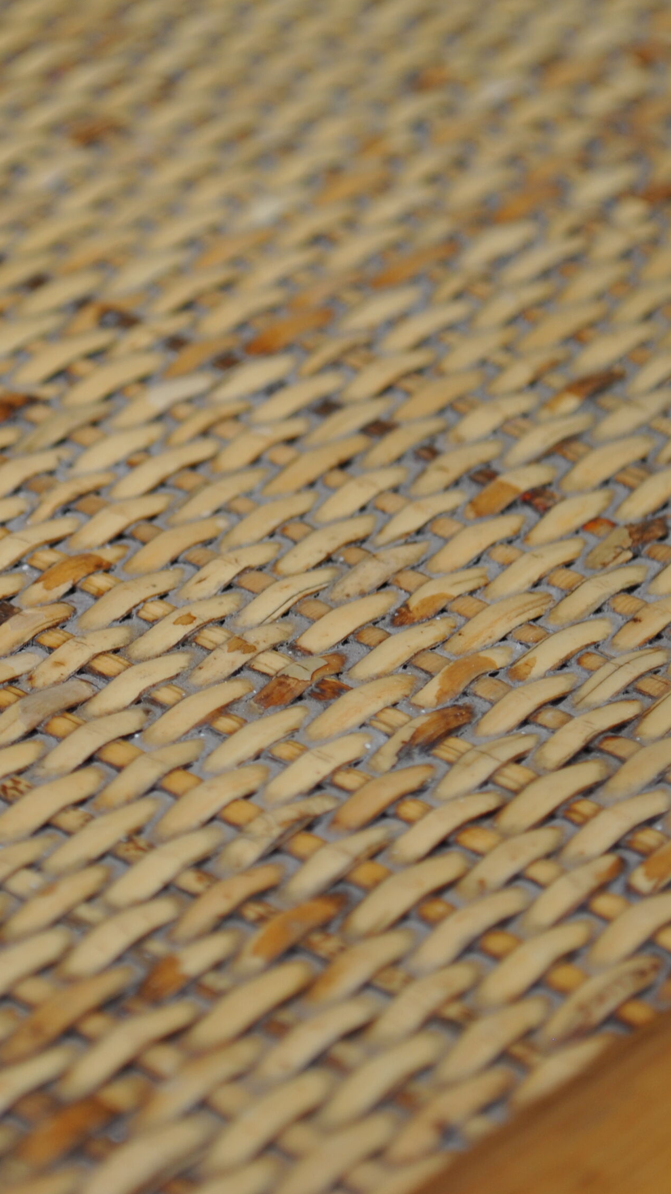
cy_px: 538
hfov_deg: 8.2
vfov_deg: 14.5
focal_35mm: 148
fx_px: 4678
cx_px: 72
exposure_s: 1/125
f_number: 5.6
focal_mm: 55
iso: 100
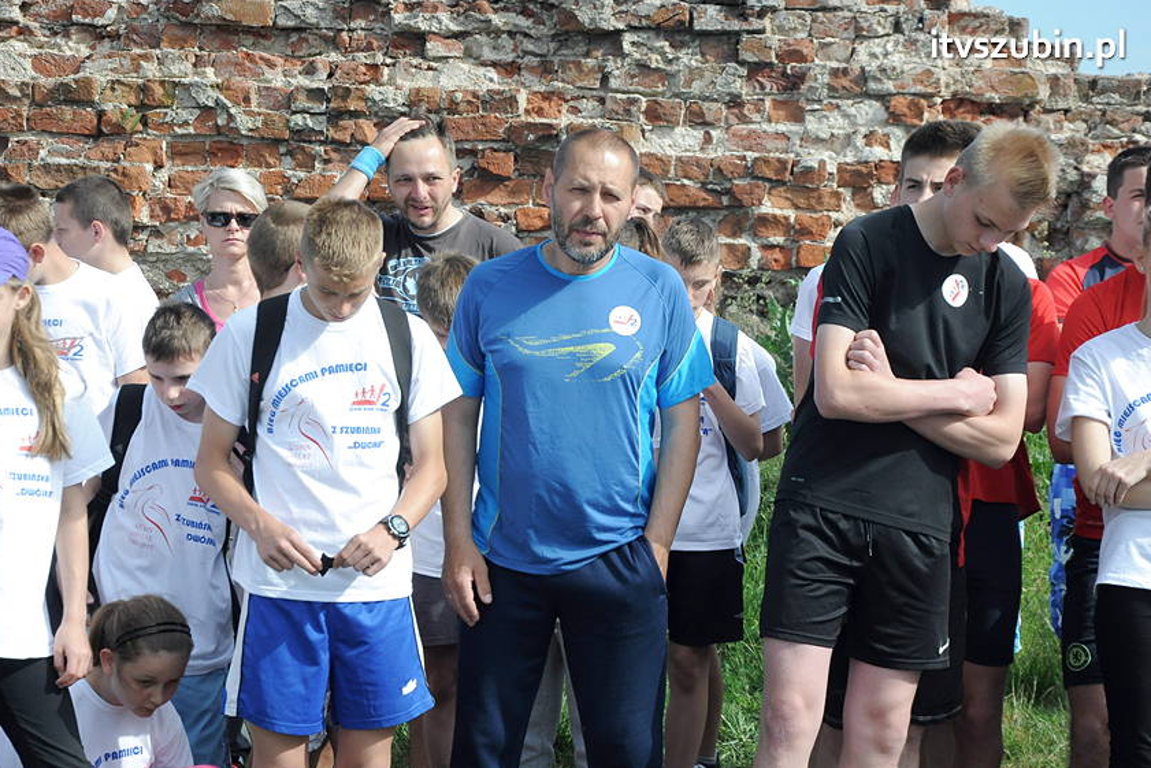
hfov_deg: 19.3
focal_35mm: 106
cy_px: 385
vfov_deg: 12.9
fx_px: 3389
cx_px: 573
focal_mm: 70
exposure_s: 1/1000
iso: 800
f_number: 8
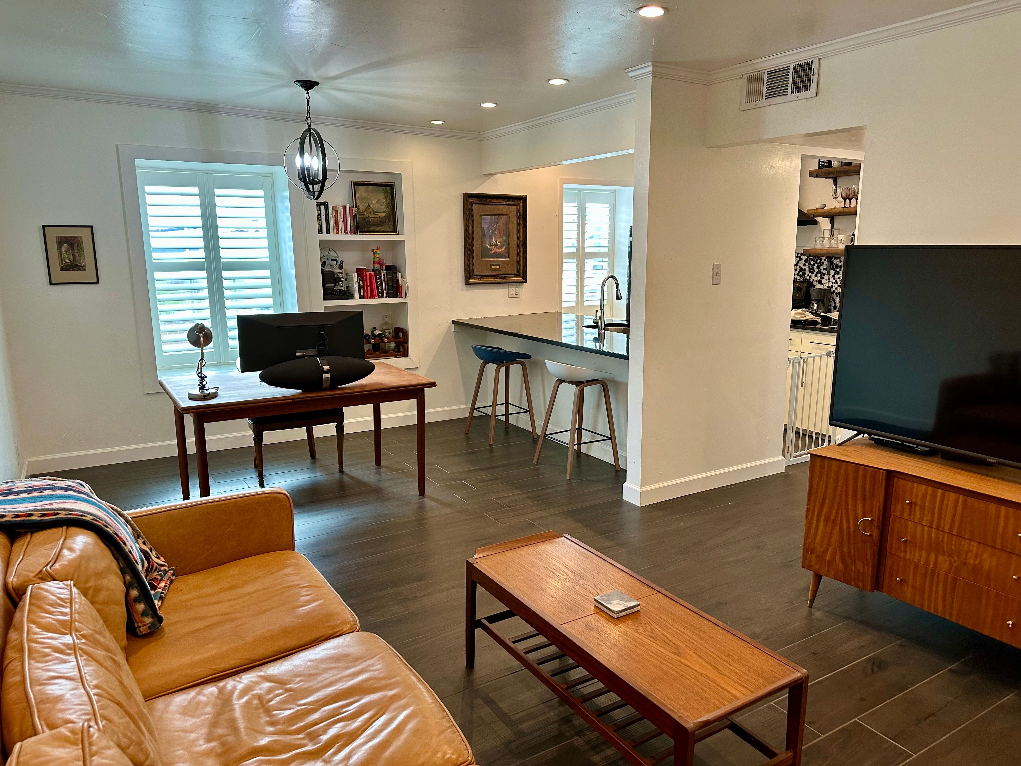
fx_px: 708
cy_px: 383
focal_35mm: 24
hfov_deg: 71.6
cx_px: 510
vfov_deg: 56.8
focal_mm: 6.86
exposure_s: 1/120
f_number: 1.78
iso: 200
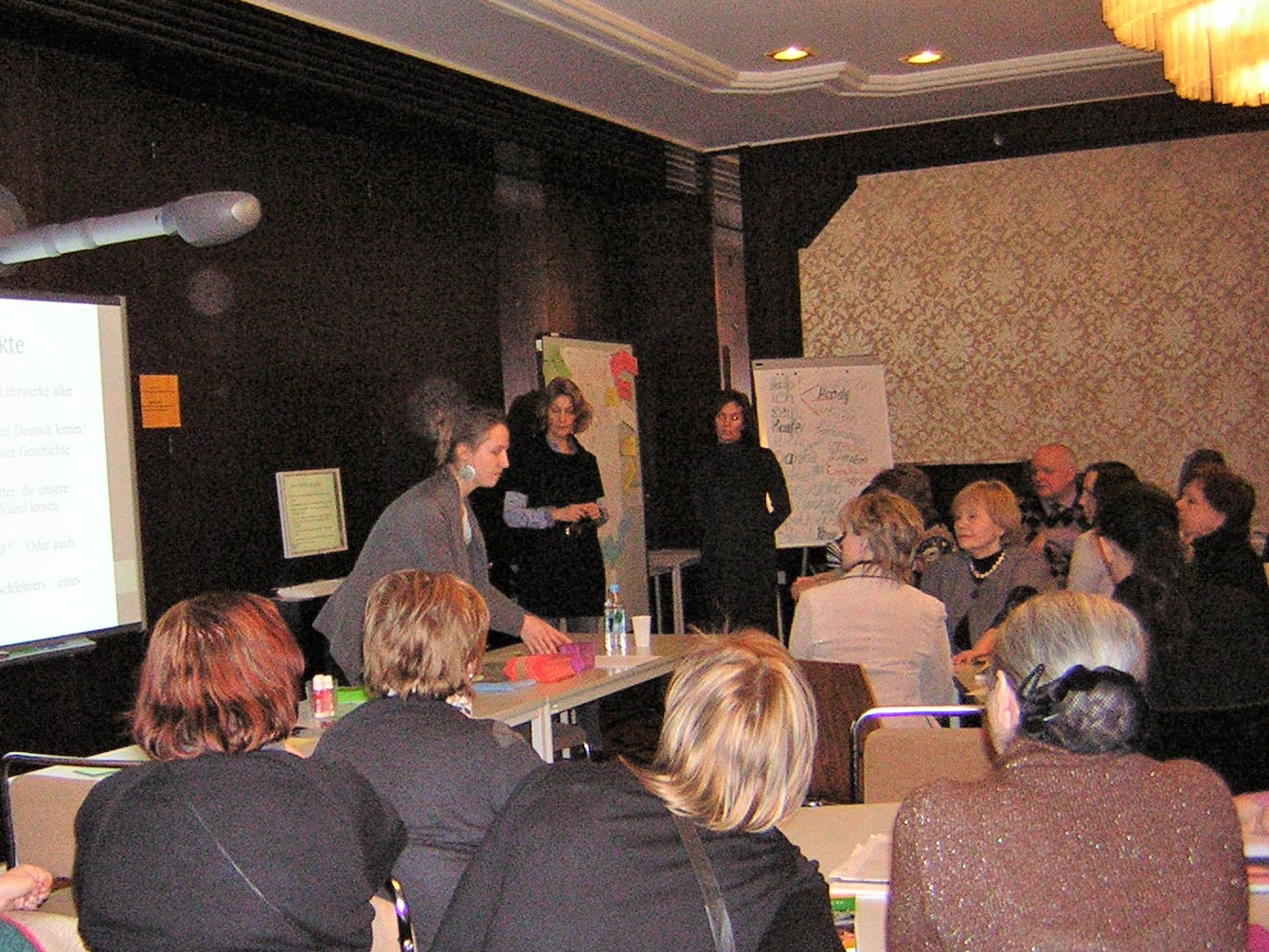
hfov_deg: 43.7
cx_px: 541
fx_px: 1576
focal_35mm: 43
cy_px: 508
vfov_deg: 33.6
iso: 200
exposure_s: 1/60.1
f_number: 2.6
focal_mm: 4.7
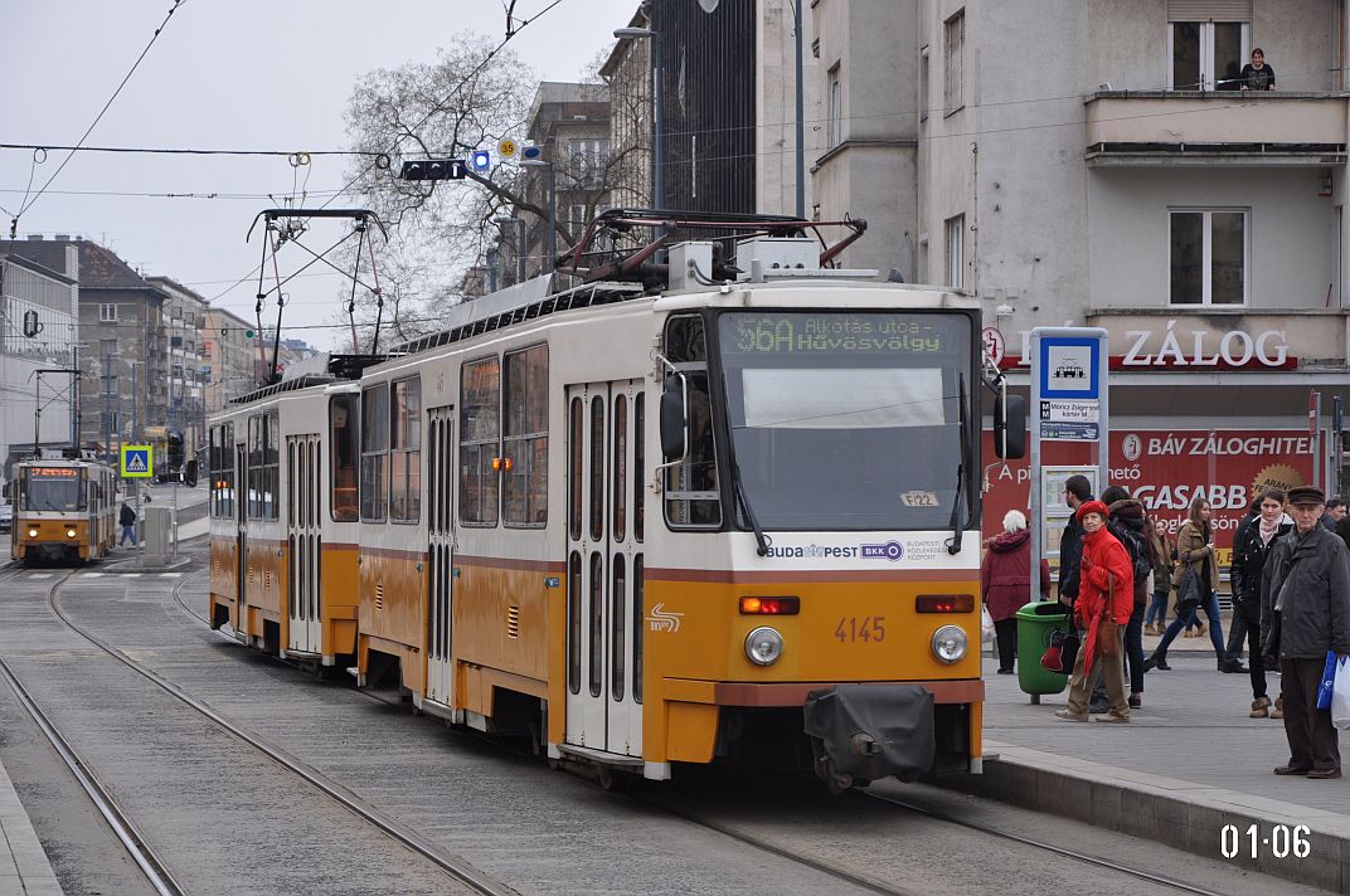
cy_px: 448
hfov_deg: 21.9
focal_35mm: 93
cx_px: 675
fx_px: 3483
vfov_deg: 14.7
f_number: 5.3
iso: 200
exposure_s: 1/320
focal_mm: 62
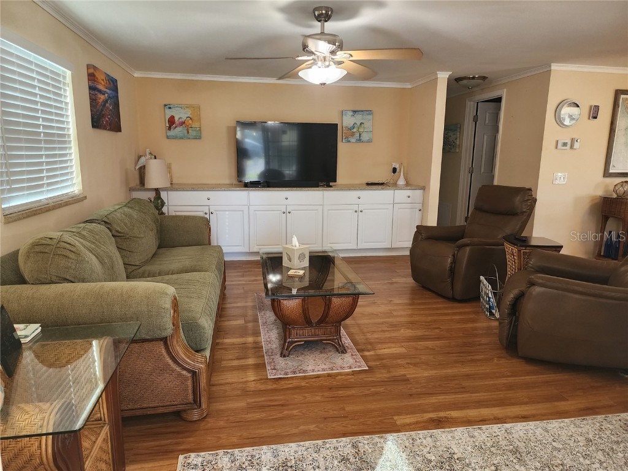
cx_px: 314
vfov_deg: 58.9
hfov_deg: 73.9
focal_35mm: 23
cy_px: 236
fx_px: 417
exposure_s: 1/120
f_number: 1.8
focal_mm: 6.4
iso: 320
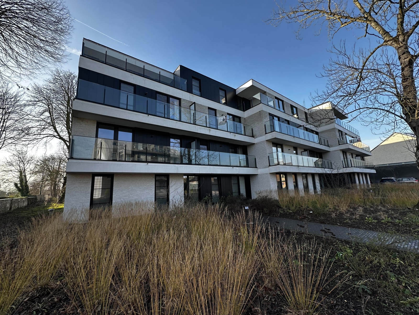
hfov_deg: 102.1
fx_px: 169
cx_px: 210
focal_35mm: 14
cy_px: 158
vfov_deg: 85.7
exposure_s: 1/273
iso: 40
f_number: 2.2
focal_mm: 2.22
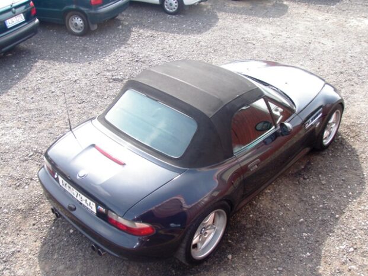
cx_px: 184
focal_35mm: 38
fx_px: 404
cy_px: 138
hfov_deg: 49.0
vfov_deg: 37.7
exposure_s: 1/160
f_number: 3.5
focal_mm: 6.7
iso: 80
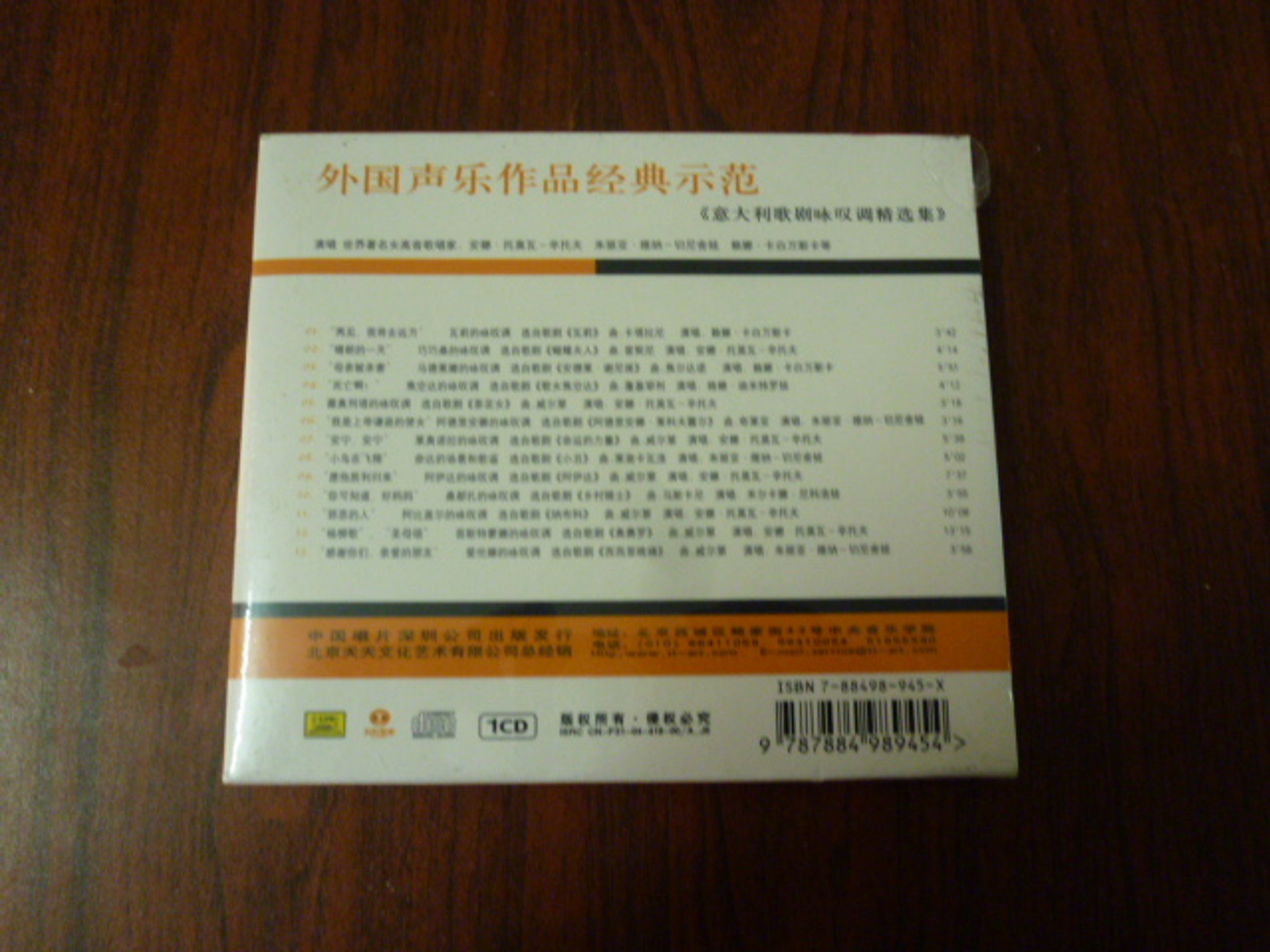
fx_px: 1064
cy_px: 476
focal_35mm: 29
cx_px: 635
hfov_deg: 61.7
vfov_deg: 48.2
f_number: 3
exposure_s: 1/10
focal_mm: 5.2
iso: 400
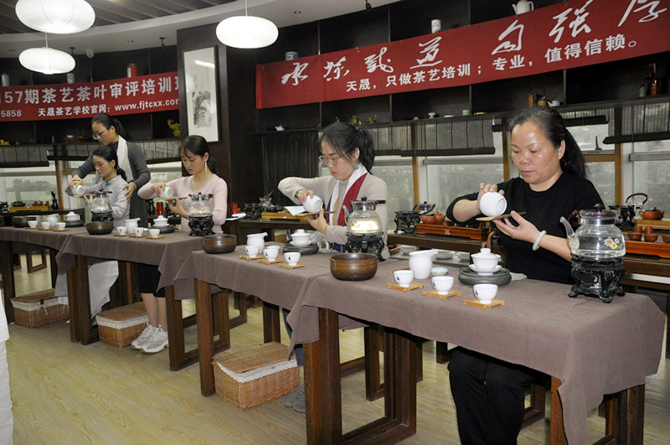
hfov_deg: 59.6
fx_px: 585
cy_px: 222
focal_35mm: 32
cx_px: 335
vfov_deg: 41.6
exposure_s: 1/60
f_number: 3.8
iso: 800
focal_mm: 21
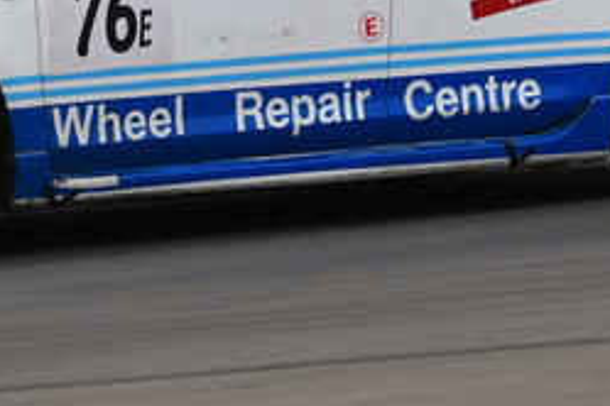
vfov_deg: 1.4
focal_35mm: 1011
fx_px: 17129
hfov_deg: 2.0
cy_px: -210
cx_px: 132
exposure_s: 1/320
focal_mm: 210
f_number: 10
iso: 320
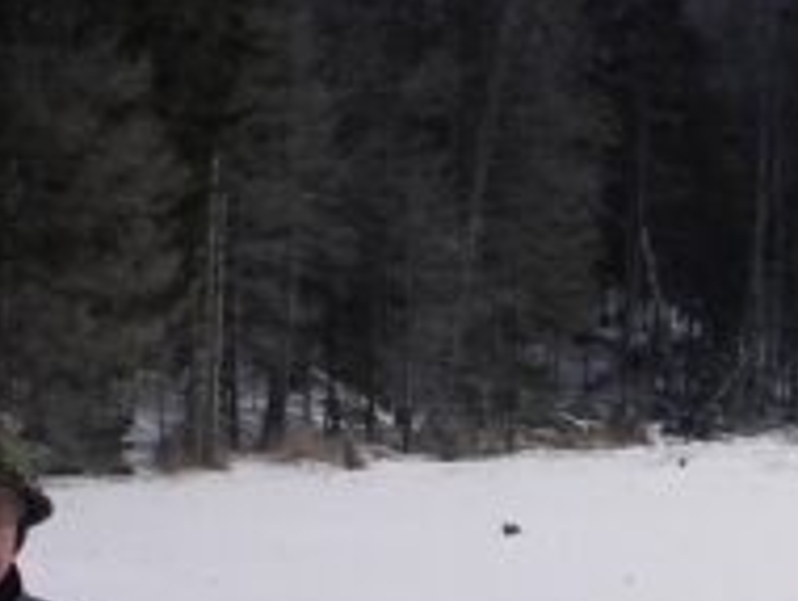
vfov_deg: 14.8
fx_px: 2308
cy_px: 275
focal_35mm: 100
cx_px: 563
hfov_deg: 19.5
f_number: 6.6
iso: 50
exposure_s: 1/320
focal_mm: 6.3
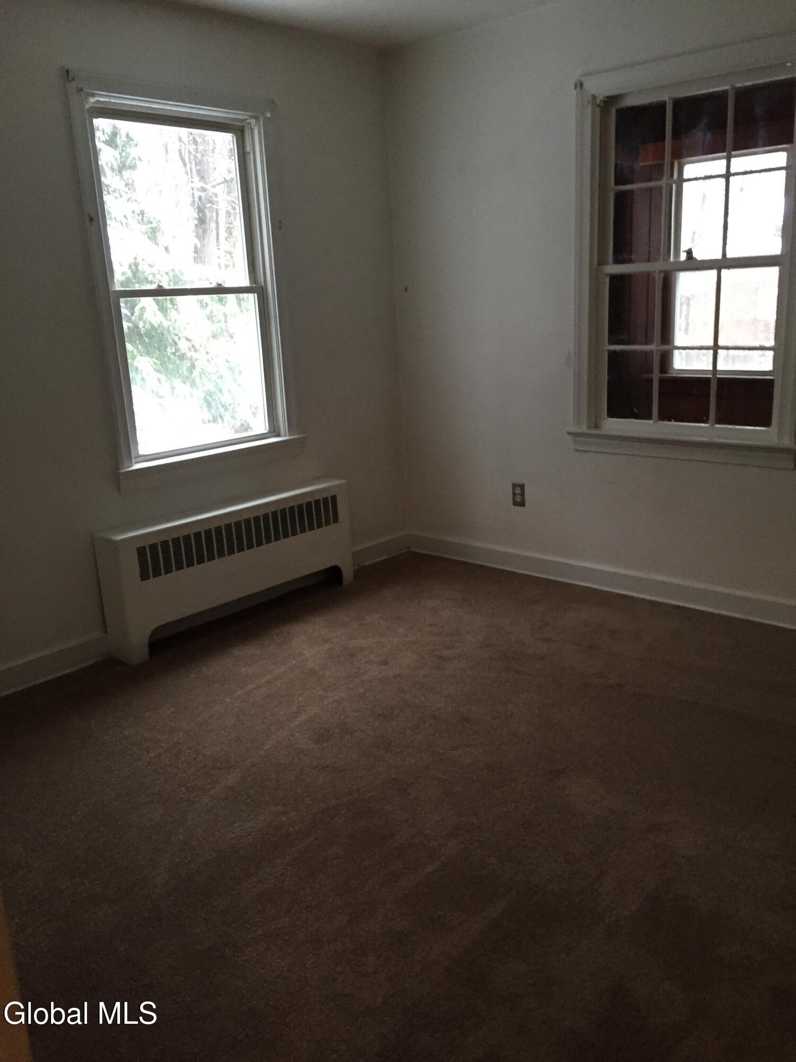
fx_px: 889
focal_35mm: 29
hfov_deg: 48.2
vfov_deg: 61.7
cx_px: 398
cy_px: 531
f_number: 2.2
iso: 200
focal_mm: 4.15
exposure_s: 1/30
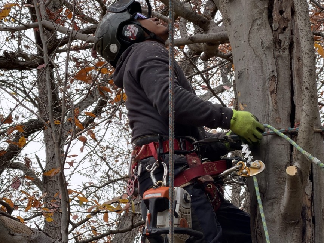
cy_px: 113
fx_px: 2593
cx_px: 149
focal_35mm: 277
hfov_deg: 7.1
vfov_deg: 5.4
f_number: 2.8
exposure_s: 1/128
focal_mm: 16.89
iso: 40
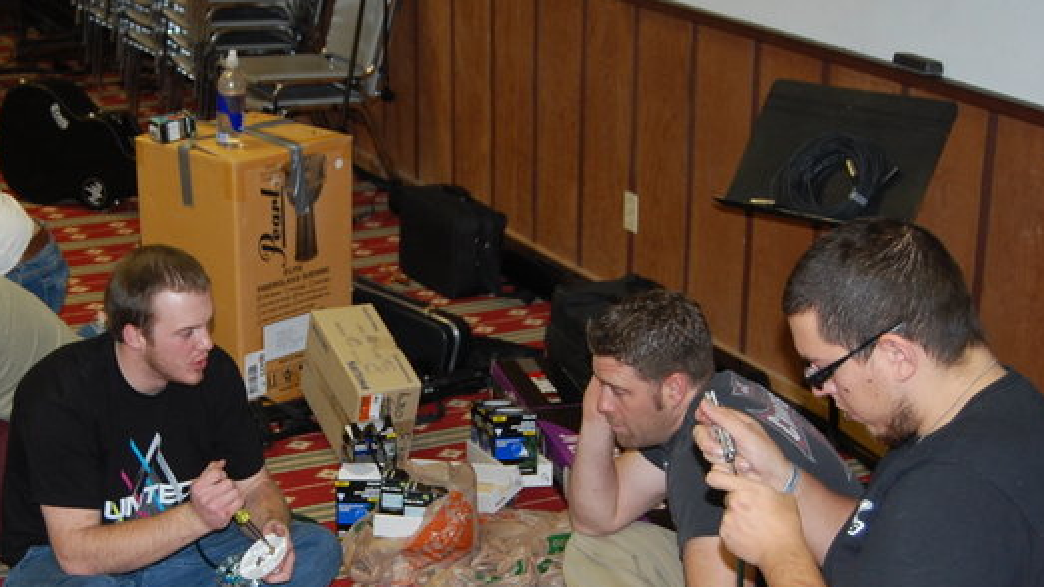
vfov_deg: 16.7
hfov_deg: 29.1
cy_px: 429
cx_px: 327
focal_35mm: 72
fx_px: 1993
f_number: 4.2
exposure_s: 1/60
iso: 400
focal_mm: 30
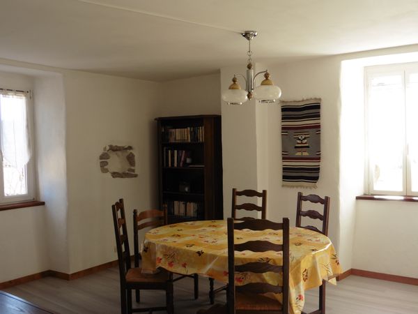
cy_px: 157
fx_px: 411
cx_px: 209
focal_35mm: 34
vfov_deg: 41.8
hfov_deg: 54.0
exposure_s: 1/60
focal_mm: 6.1
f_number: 3.7
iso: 100
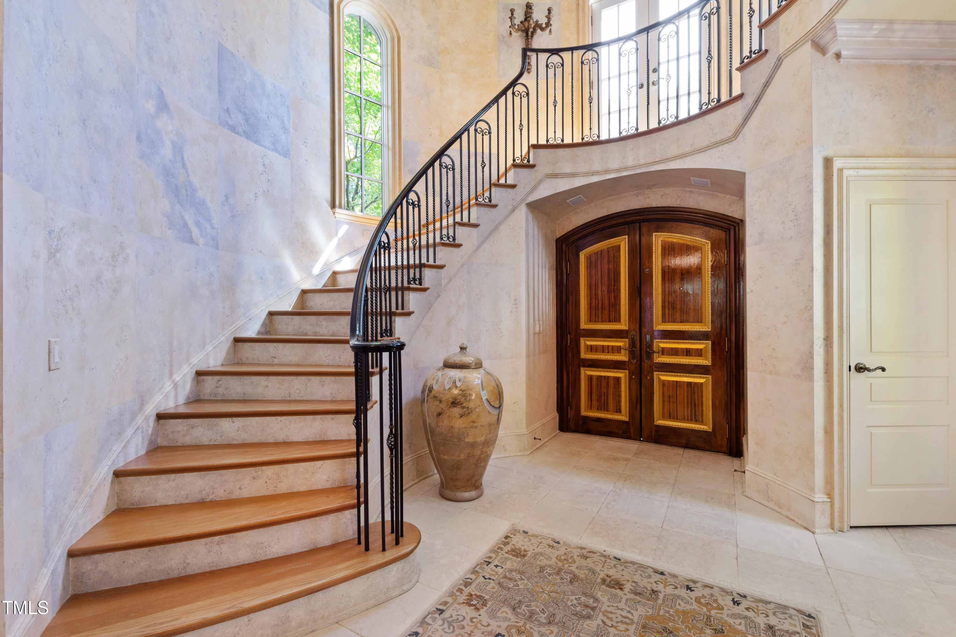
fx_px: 398
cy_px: 318
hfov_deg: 100.4
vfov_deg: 77.3
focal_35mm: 15
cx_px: 478
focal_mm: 10
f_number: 8
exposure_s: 1
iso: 100
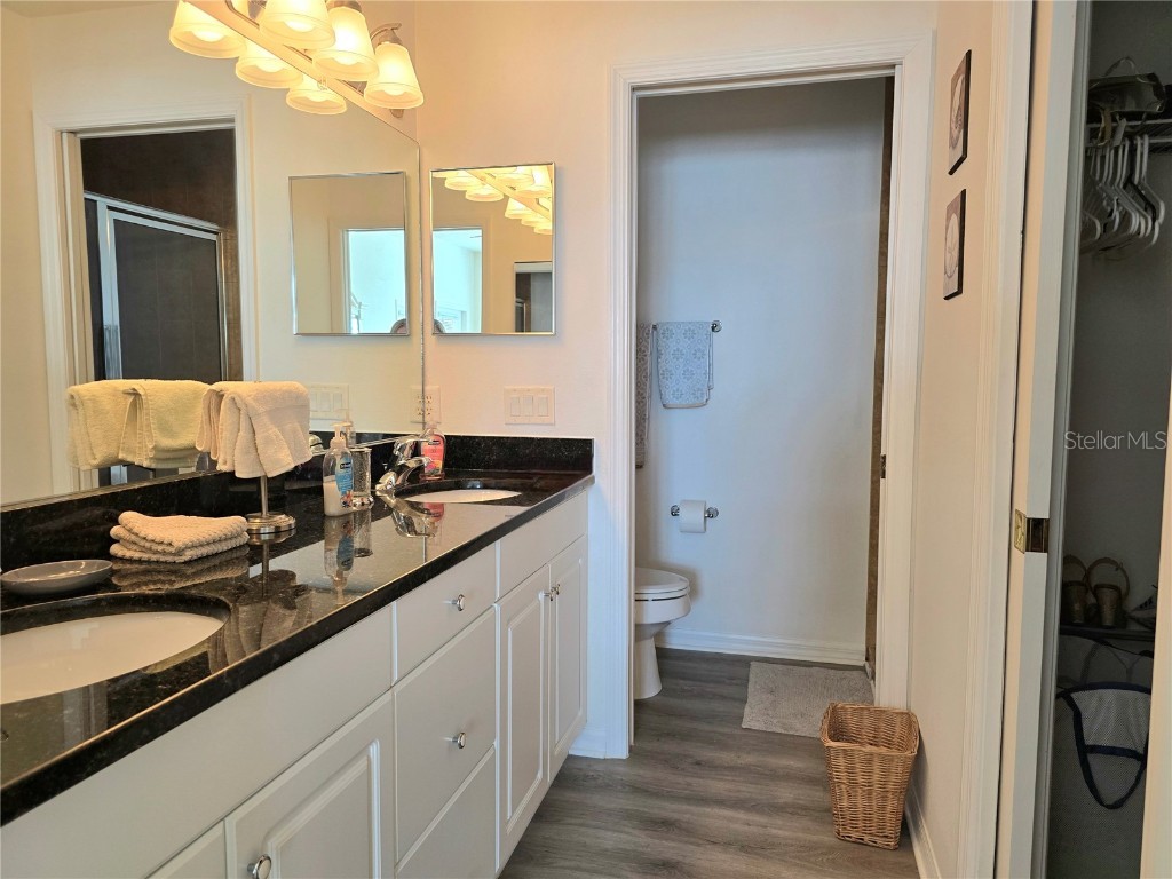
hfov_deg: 73.9
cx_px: 586
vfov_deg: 58.9
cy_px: 440
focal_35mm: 23
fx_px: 779
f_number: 1.7
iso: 100
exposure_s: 1/120
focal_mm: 6.3
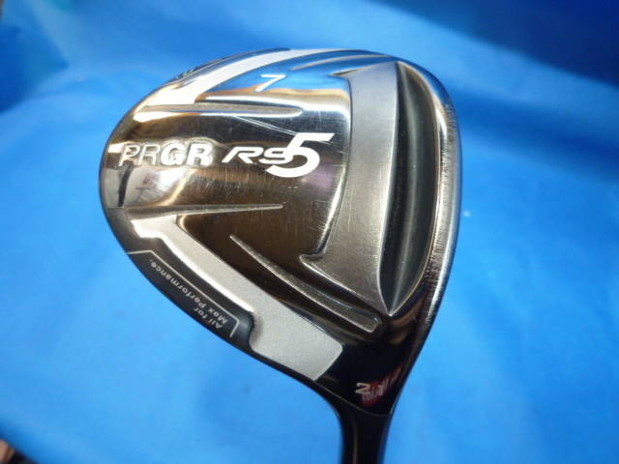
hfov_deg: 69.4
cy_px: 232
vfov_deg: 54.9
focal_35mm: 25
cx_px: 310
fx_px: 447
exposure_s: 1/30
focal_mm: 4.5
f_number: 2.8
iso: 250
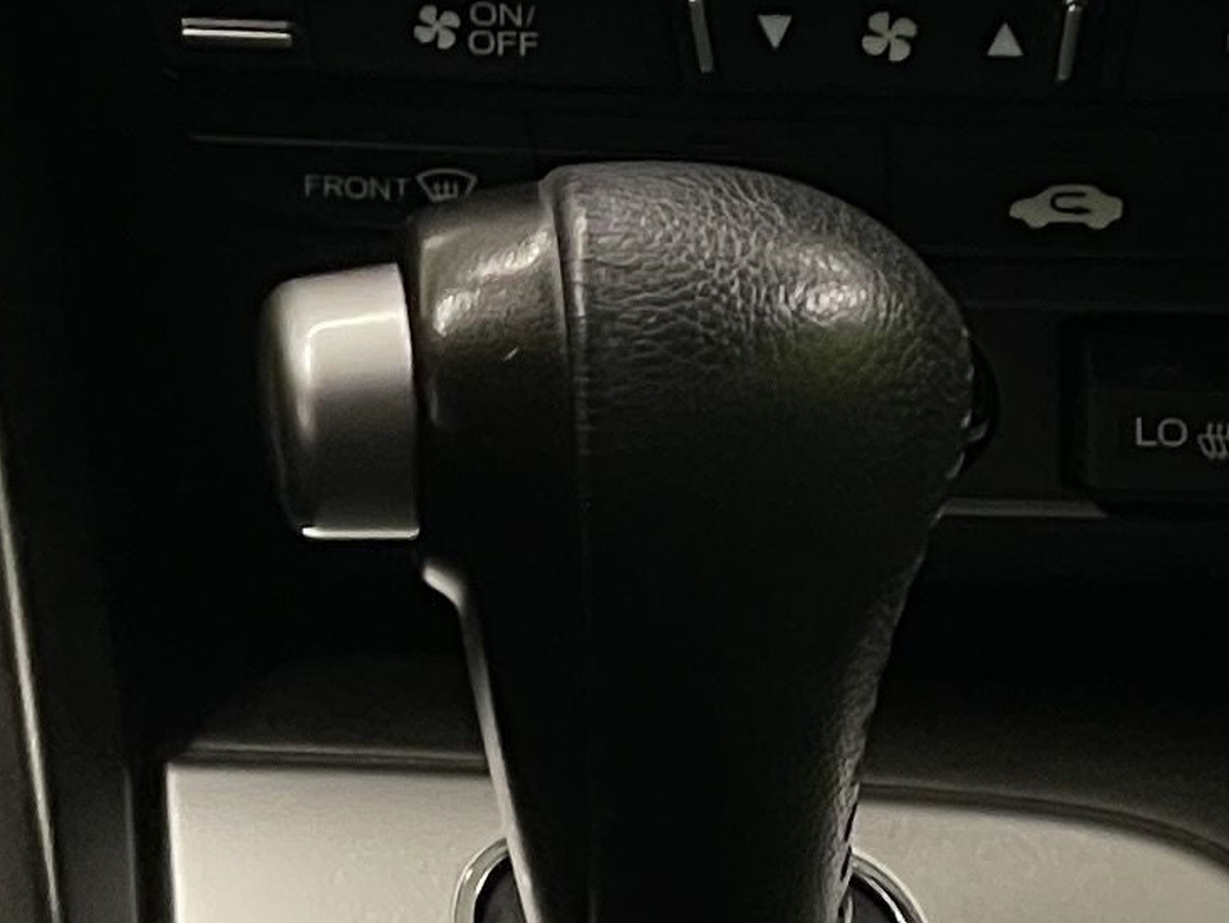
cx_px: 485
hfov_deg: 6.9
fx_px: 10156
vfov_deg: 5.2
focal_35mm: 286
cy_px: 82
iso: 200
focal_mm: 6
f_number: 2
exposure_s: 1/50
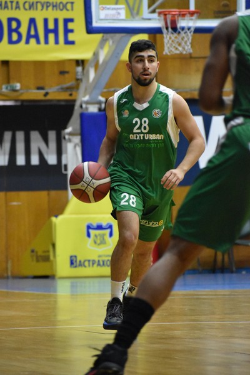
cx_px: 125
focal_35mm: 232
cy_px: 188
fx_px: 2422
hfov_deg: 5.9
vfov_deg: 8.9
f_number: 5
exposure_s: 1/320
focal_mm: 155
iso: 6400
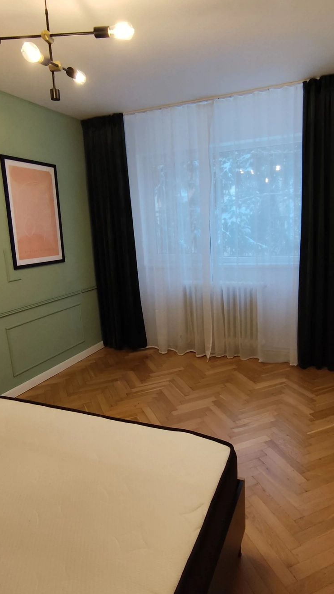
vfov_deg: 81.2
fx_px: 346
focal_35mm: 22
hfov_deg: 51.4
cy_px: 297
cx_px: 185
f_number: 2.2
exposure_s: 1/50
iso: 64
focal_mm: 1.65
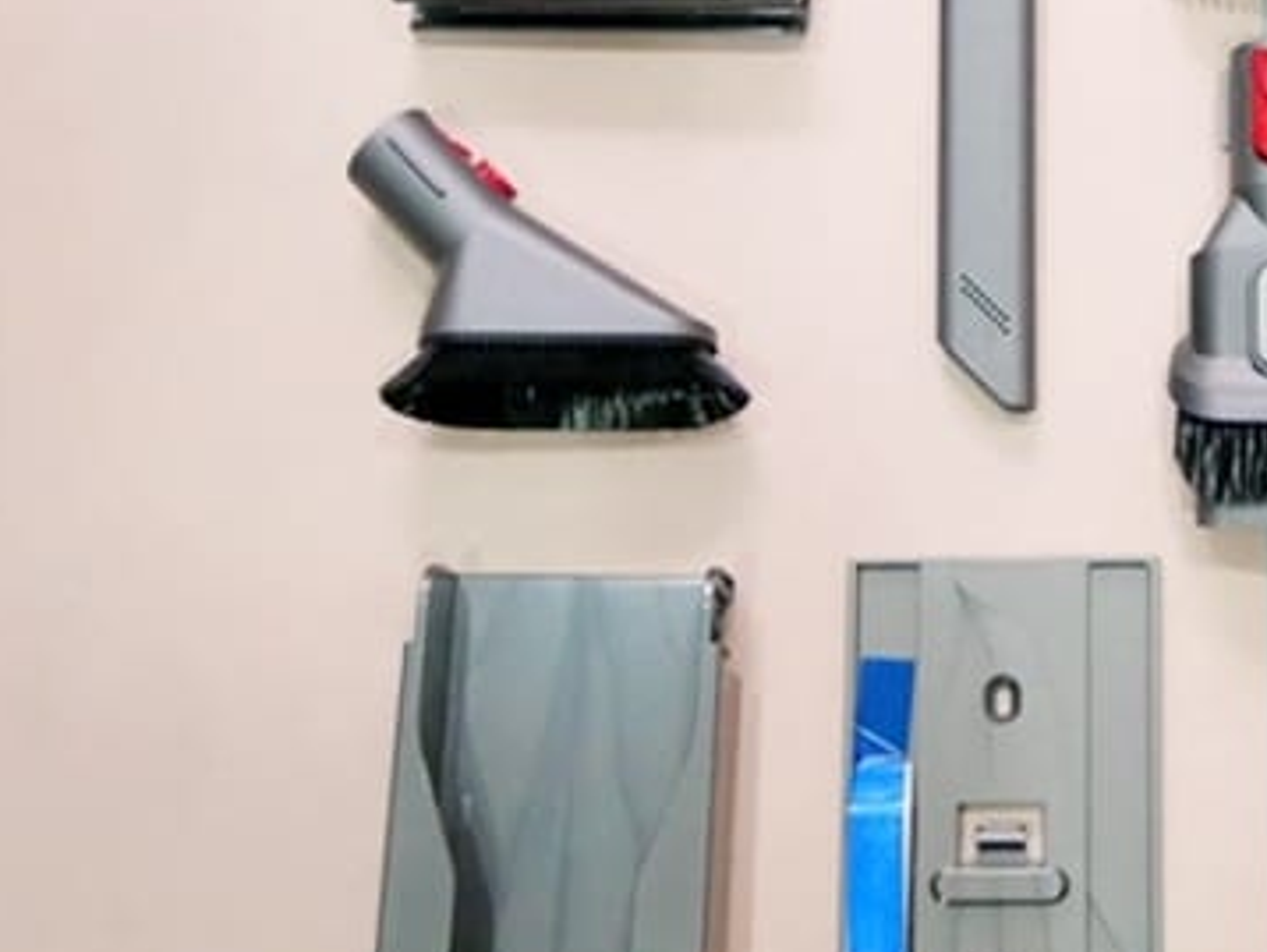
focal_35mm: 67
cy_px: 67
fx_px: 2454
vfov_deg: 21.4
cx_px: 1239
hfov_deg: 27.4
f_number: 3.5
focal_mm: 12
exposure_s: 1/50
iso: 3200
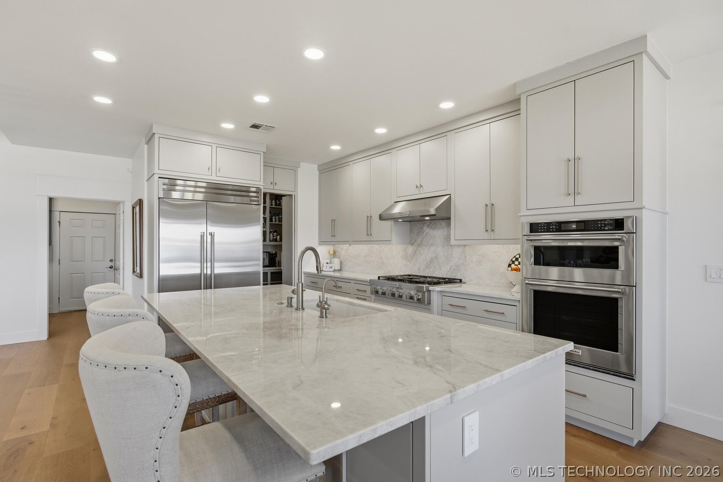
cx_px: 362
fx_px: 349
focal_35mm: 17
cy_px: 241
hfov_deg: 91.9
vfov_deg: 69.2
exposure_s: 1/400
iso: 160
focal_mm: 17.4
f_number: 8
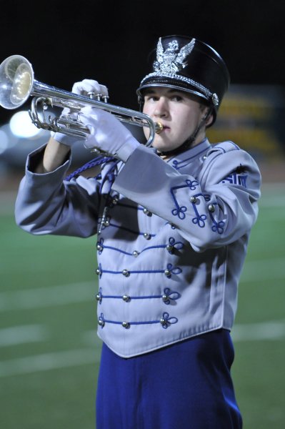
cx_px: 142
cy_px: 214
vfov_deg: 7.2
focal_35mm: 285
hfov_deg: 4.8
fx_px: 3390
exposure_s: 1/160
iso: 1600
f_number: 2.8
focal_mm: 190
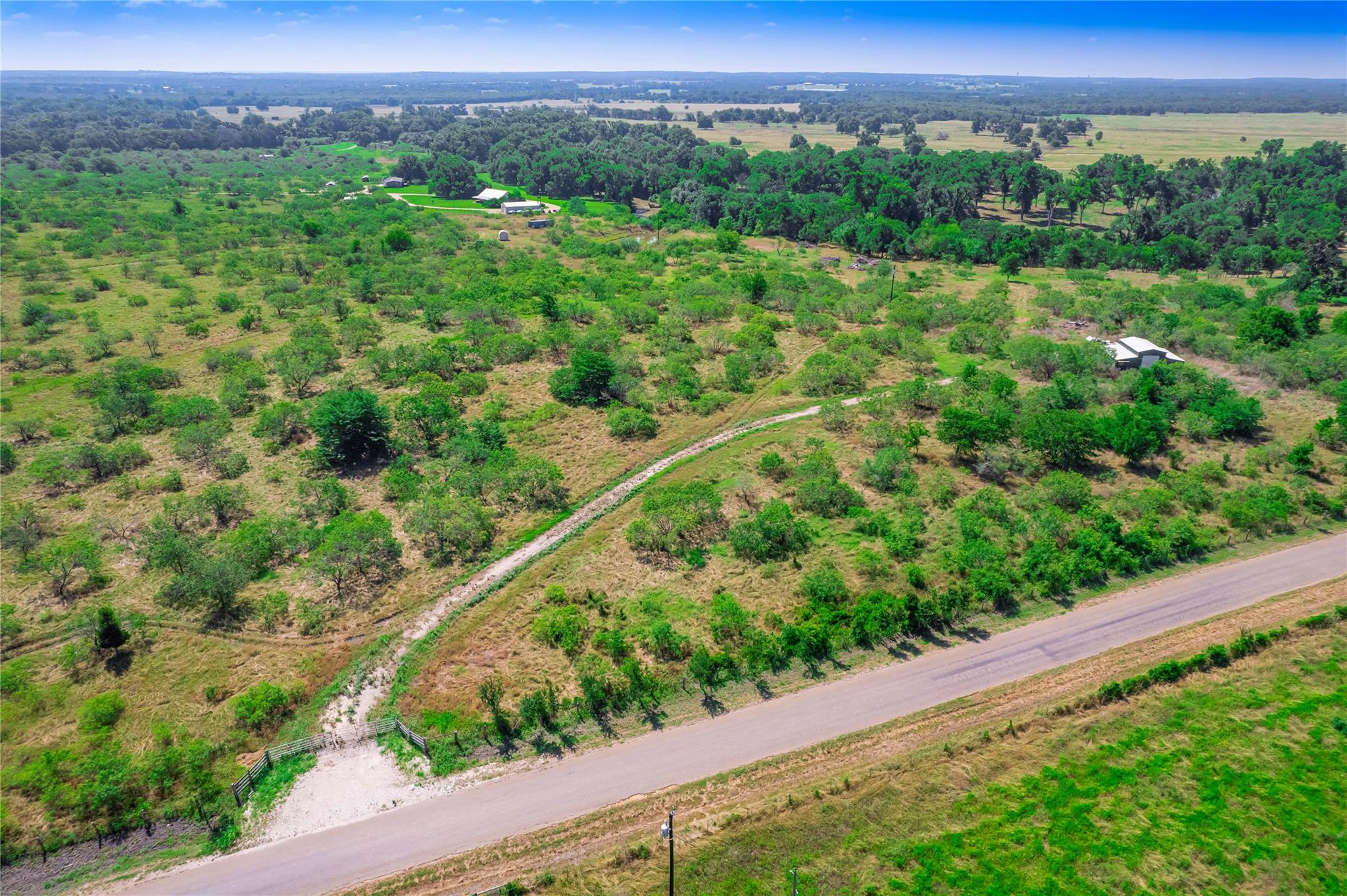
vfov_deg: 57.2
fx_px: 823
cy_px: 448
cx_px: 674
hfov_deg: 78.6
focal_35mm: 22
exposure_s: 1/2500
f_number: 2.8
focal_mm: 8.38
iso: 140
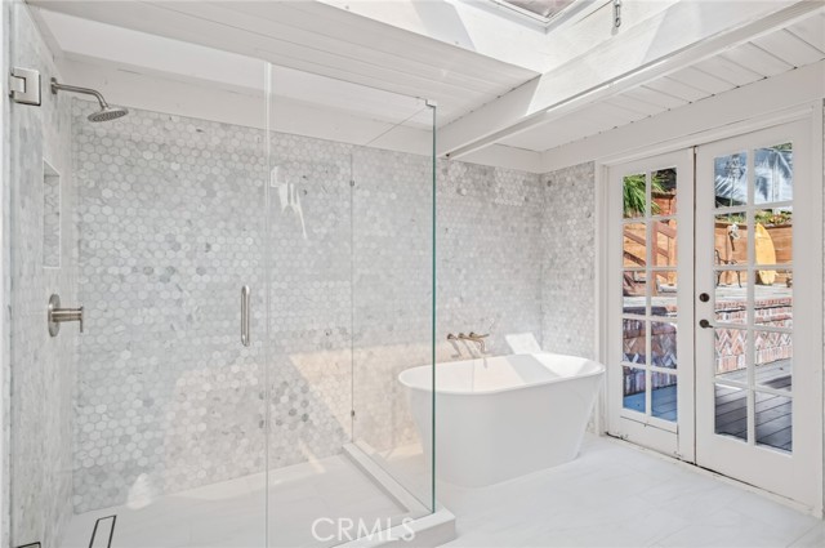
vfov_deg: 64.4
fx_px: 435
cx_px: 412
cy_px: 274
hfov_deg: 87.0
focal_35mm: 19
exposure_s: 1/60
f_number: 9
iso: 200
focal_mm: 19
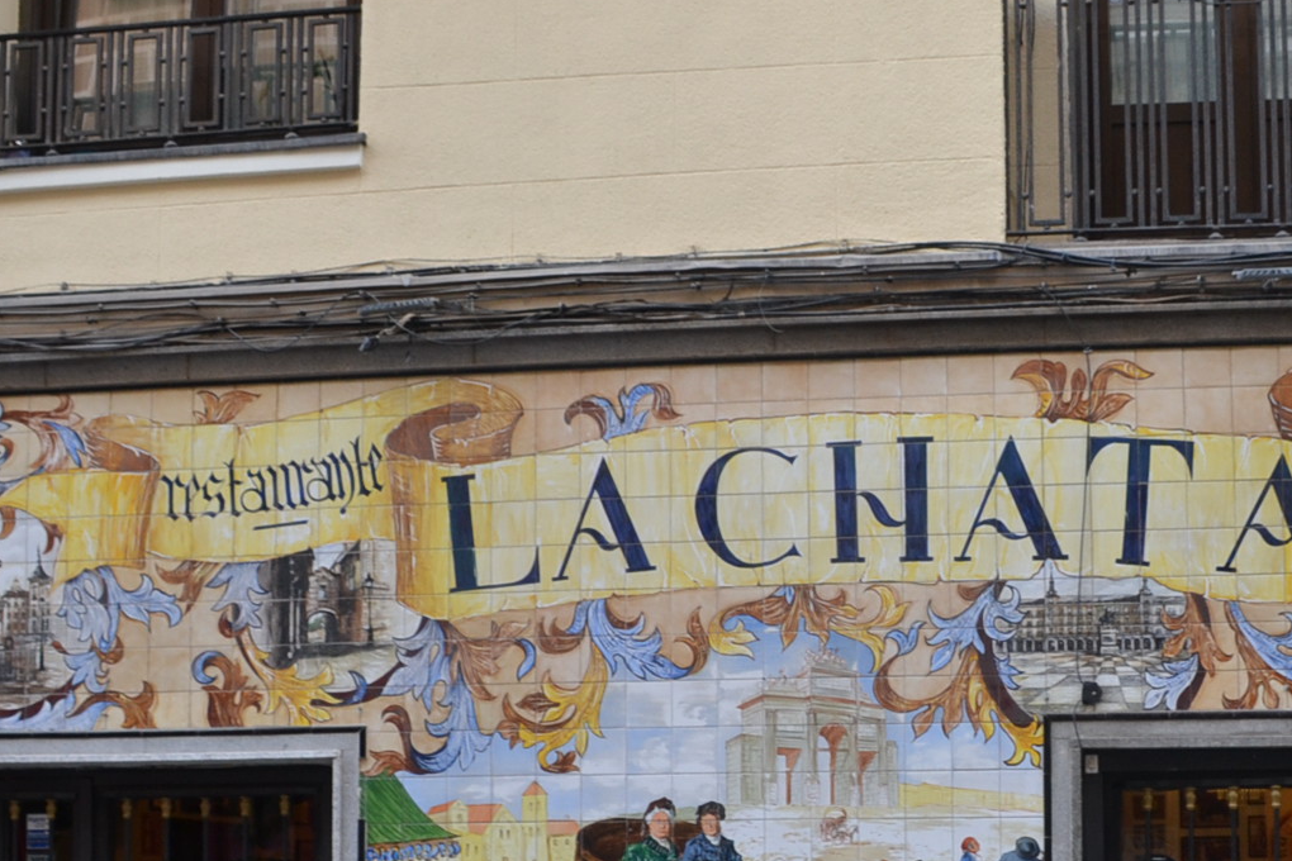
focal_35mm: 61
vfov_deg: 21.8
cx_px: 907
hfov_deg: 32.5
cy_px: 774
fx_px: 2189
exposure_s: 1/125
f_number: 5.6
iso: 400
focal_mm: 18
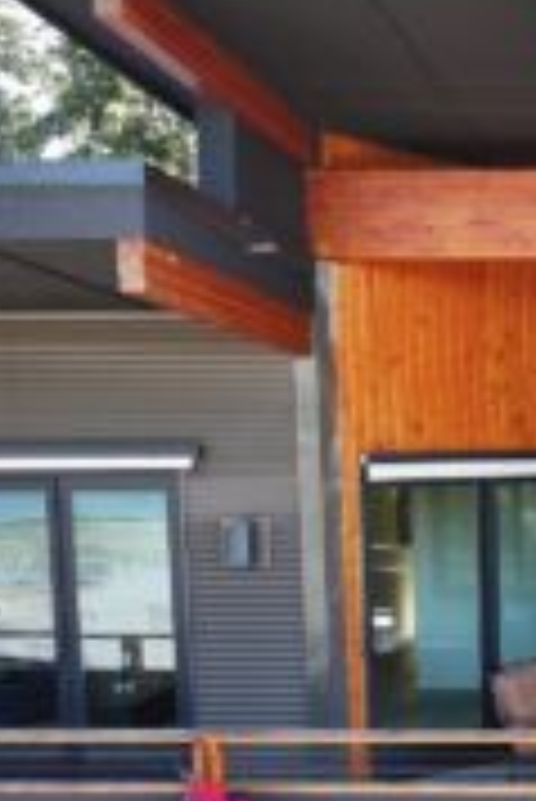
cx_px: 757
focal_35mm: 56
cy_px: 612
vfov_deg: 34.8
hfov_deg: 21.2
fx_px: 1248
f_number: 2.8
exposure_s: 1/15
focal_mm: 12.29
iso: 200
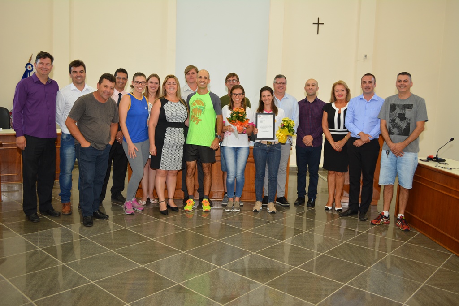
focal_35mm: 33
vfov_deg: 40.0
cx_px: 230
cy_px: 153
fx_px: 421
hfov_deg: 57.2
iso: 500
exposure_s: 1/60
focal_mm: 22
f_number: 4
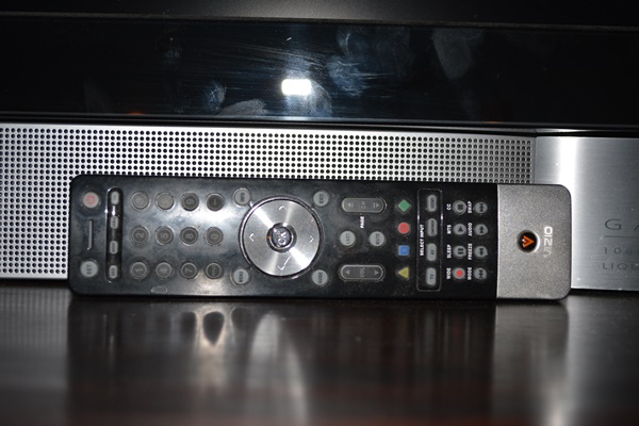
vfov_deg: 25.1
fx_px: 958
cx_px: 320
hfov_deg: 36.9
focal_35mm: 54
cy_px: 213
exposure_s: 1/60
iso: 560
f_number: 5
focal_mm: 36
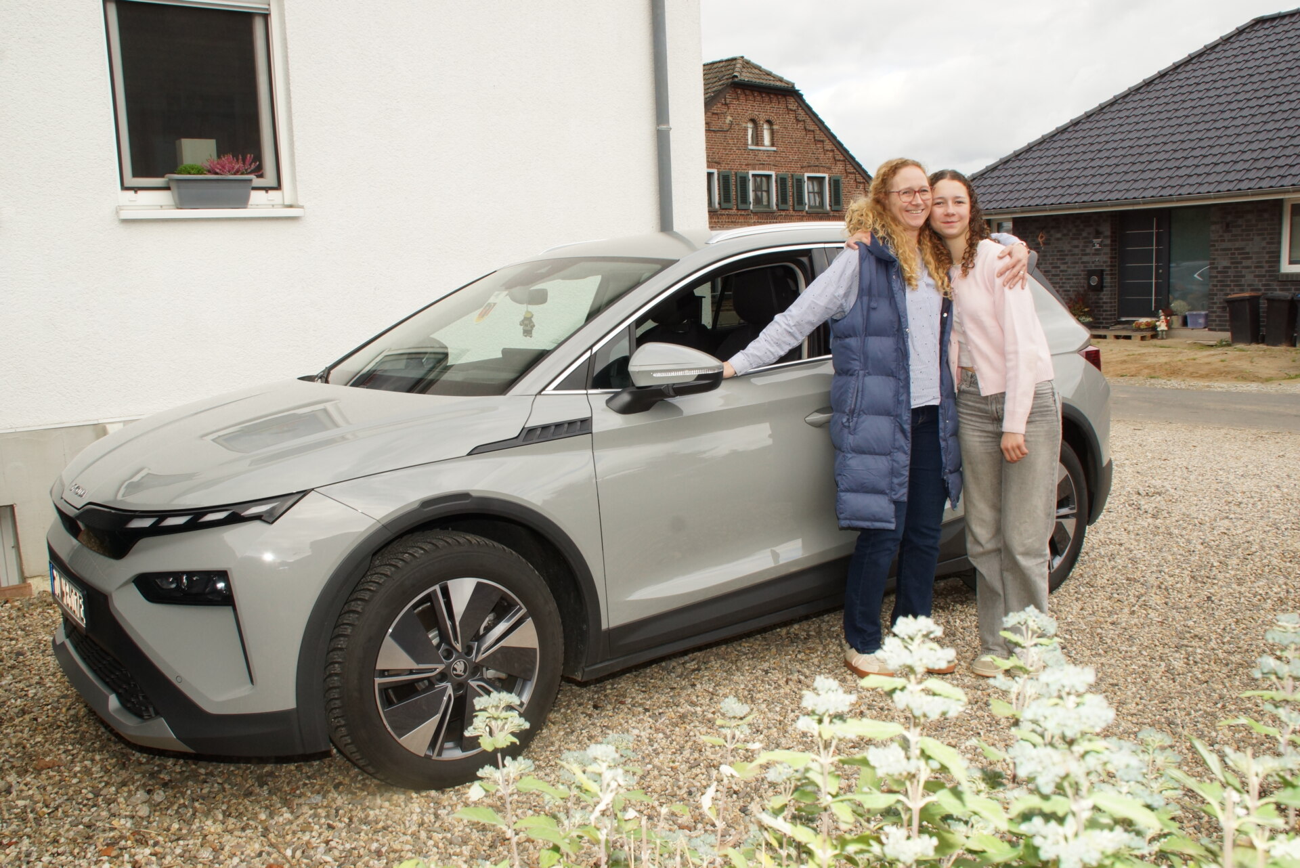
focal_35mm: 33
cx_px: 650
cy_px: 434
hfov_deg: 57.2
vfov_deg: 40.0
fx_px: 1192
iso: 400
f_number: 13
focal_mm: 22
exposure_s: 1/160
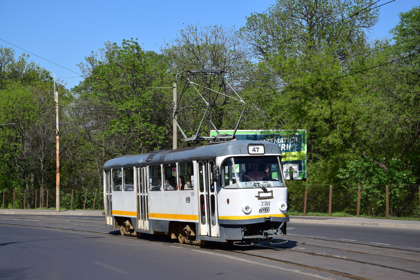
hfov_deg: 27.0
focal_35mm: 75
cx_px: 210
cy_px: 140
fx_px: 875
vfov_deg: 18.2
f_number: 6.3
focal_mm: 50
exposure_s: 1/1000
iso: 200
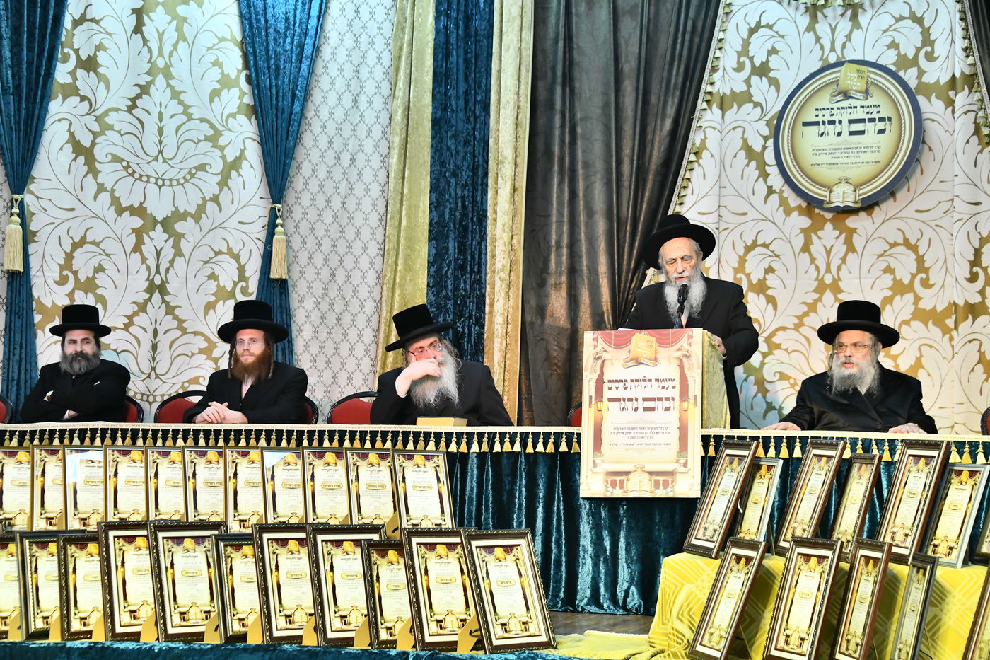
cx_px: 495
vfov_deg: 19.5
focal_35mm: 70
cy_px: 330
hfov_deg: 28.8
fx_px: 1925
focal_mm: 70
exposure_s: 1/200
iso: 3200
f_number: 5.6
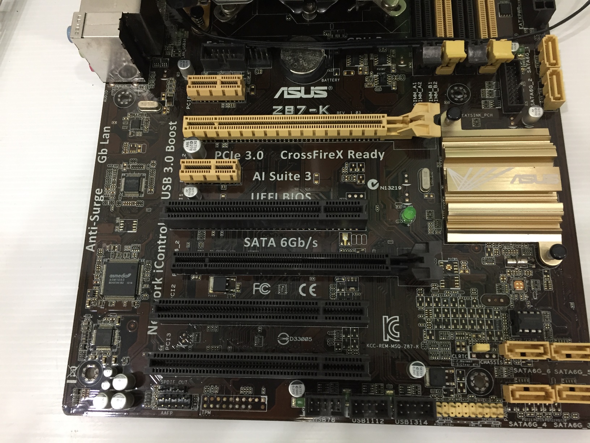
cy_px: 222
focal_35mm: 29
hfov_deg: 61.7
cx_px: 295
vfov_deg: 48.2
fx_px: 494
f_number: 2.2
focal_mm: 4.15
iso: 125
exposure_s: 1/33
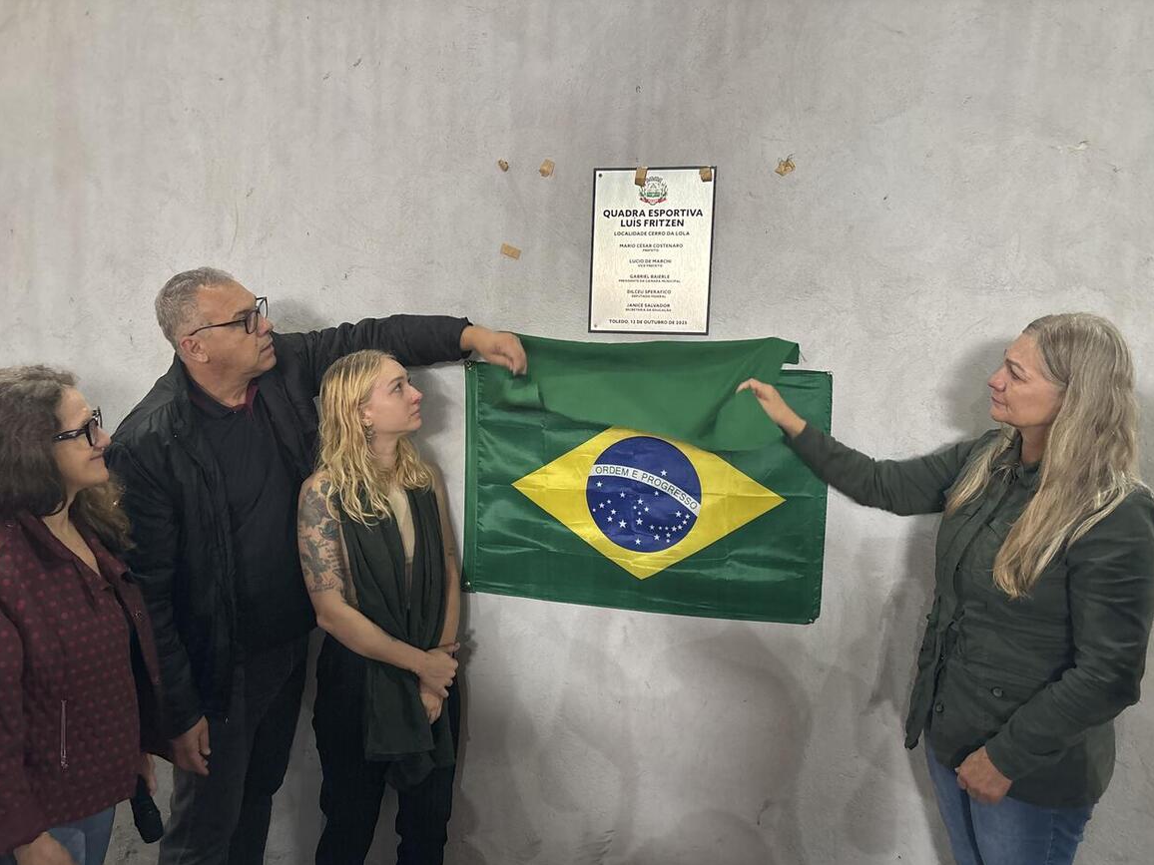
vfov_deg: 51.3
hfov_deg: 65.3
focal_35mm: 27
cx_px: 564
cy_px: 447
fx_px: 900
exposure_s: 1/40
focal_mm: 5.96
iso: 400
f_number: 1.6
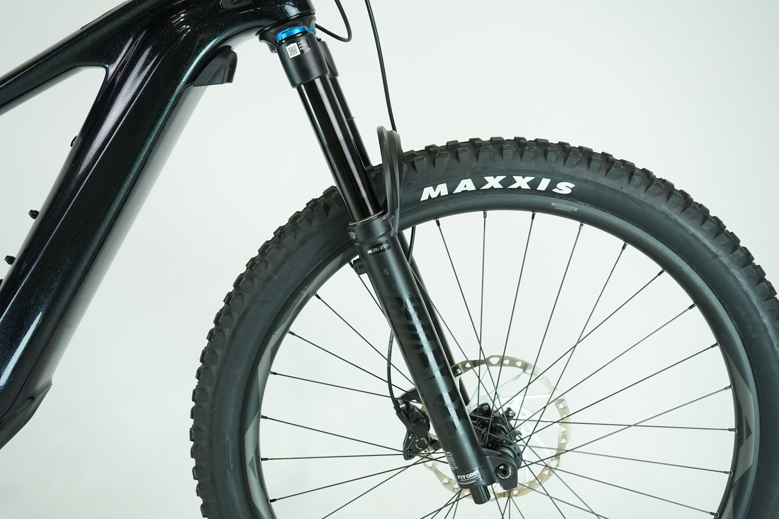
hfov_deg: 53.1
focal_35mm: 36
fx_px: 779
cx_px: 390
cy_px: 260
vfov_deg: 36.9
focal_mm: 36
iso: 1600
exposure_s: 1/200
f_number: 5.6
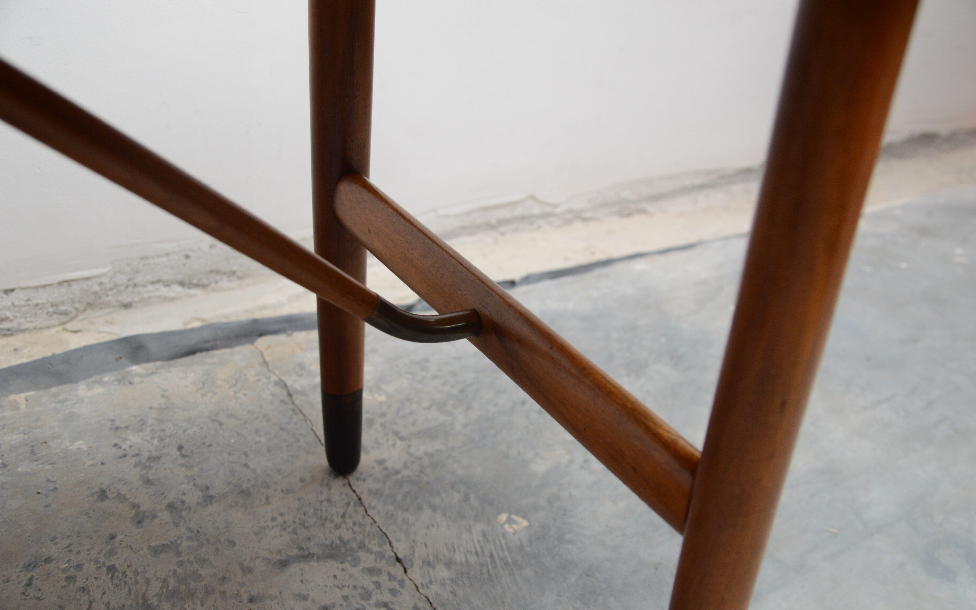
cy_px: 319
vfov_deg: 32.0
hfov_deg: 49.3
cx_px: 487
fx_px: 1064
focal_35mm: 40
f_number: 4.5
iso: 400
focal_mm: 26
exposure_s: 1/80
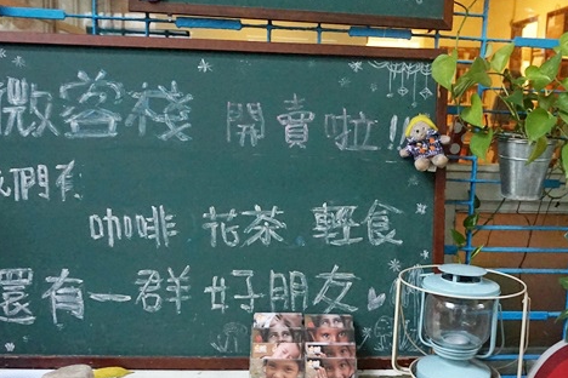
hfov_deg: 47.2
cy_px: 211
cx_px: 328
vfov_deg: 32.6
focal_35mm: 41
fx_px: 647
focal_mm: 16
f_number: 3.5
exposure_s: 1/100
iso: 3200
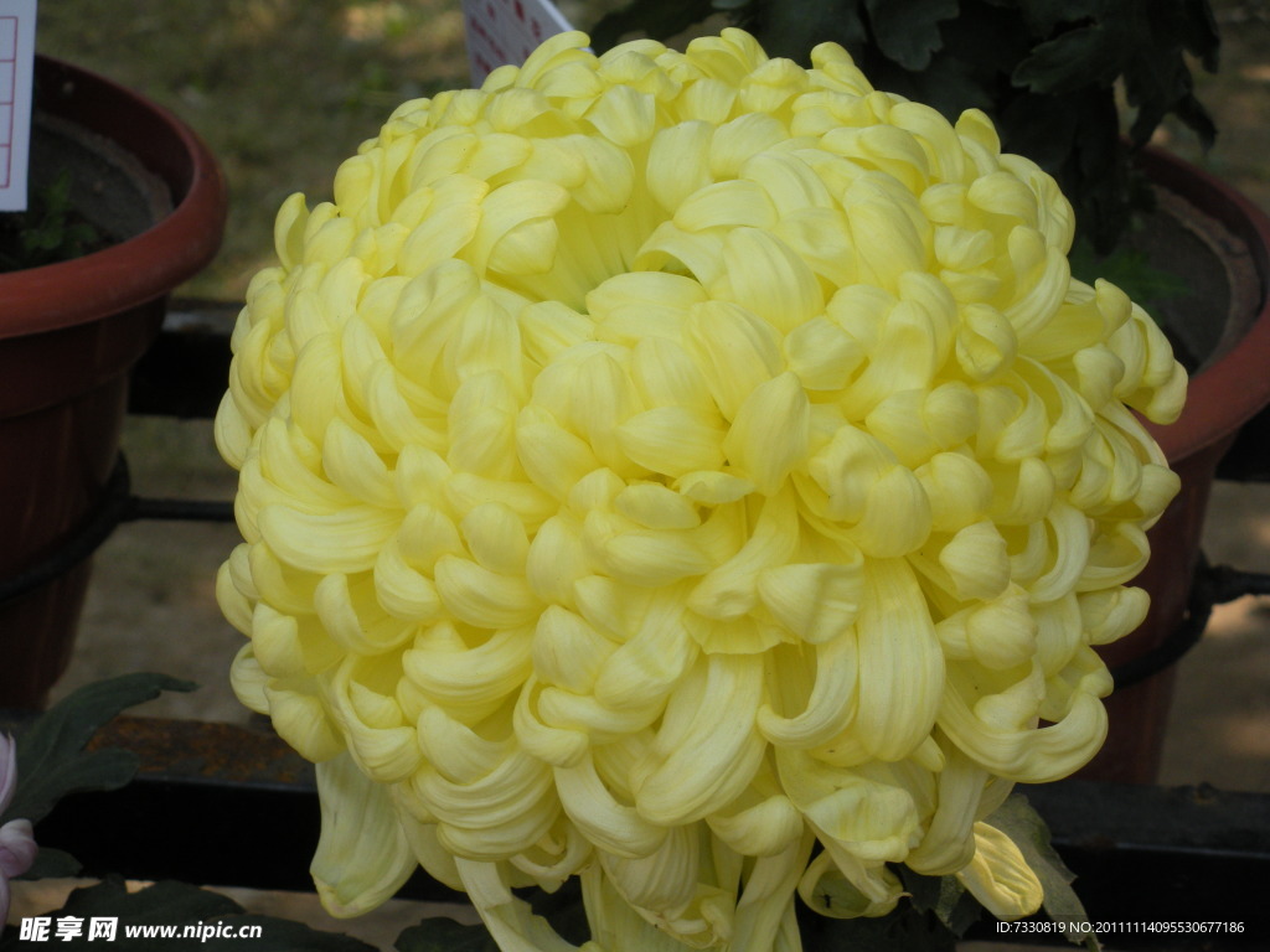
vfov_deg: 14.8
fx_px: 3669
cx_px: 635
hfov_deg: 19.6
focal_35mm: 100
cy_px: 476
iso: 100
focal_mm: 17.4
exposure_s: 1/124
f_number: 5
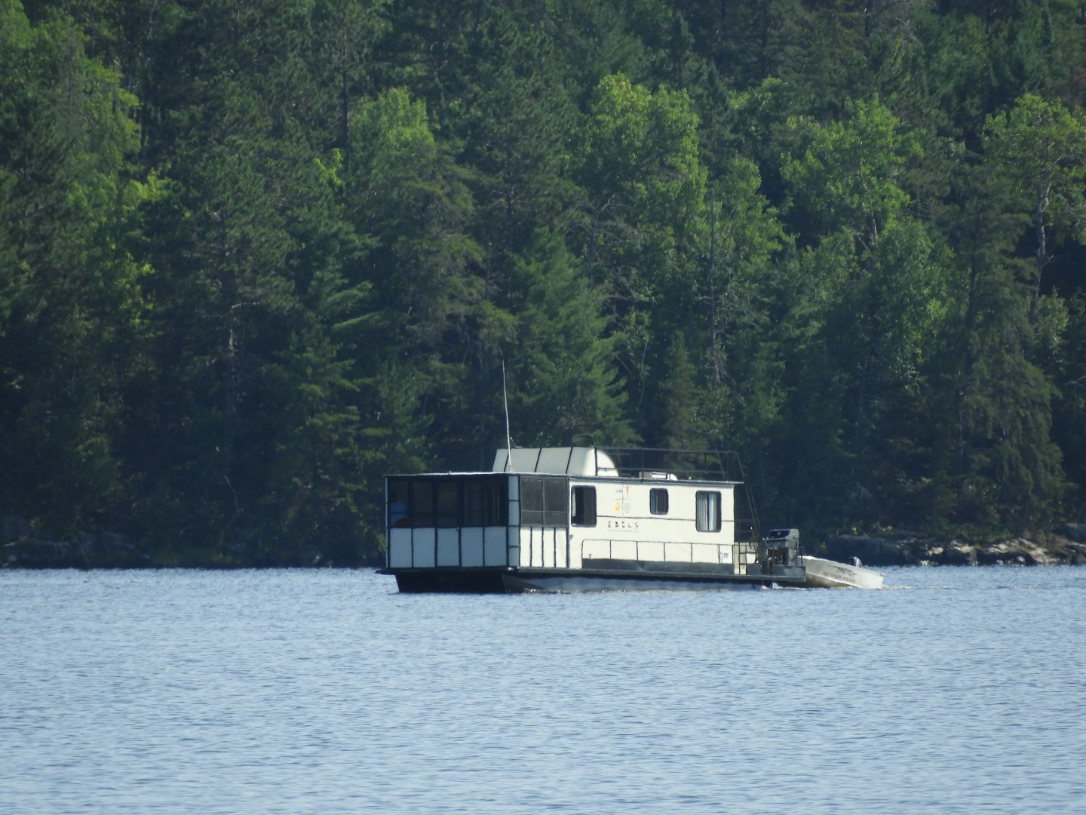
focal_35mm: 800
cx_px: 543
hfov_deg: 2.5
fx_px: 25098
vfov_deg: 1.9
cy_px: 408
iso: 100
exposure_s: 1/400
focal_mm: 143.3
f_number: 5.6
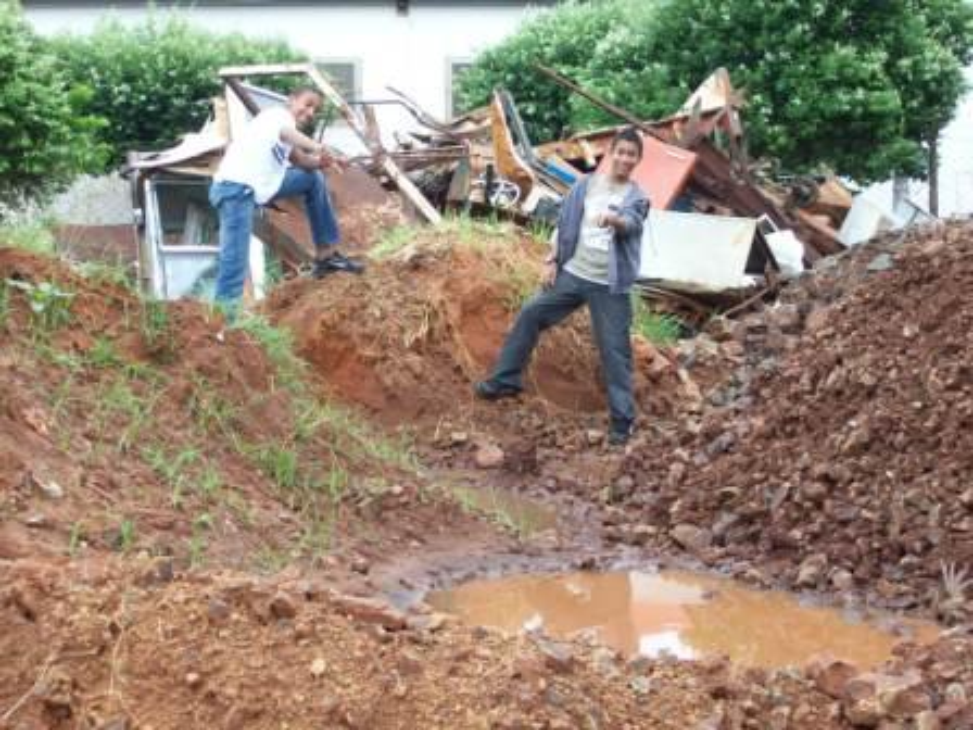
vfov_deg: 21.0
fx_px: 1968
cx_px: 486
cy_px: 365
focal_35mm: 70
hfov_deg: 27.8
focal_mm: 11.6
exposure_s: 1/158
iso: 80
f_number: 3.8
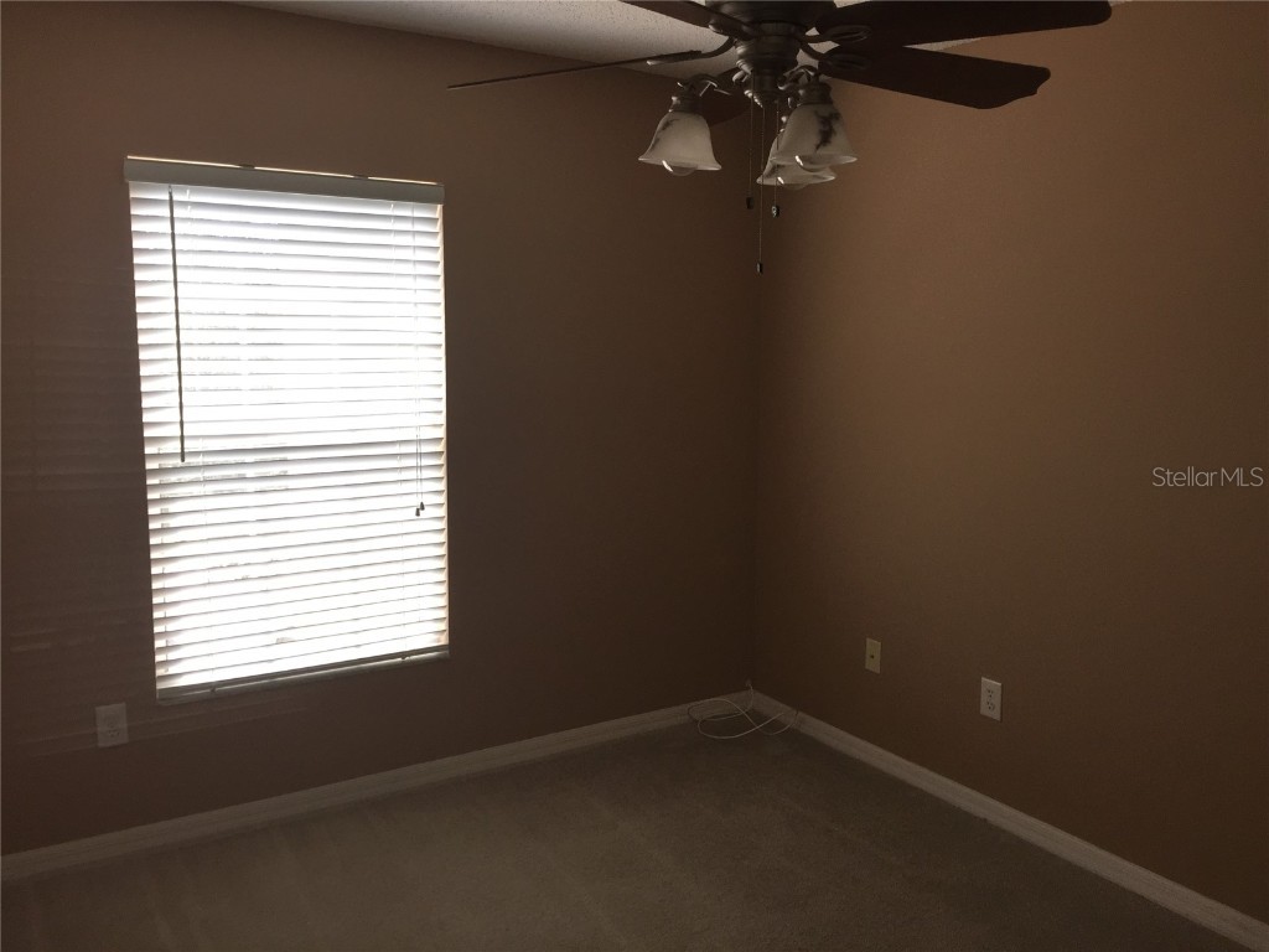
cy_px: 476
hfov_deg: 61.7
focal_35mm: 29
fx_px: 1063
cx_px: 634
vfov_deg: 48.2
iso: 50
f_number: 2.2
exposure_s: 1/120
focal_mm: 4.15
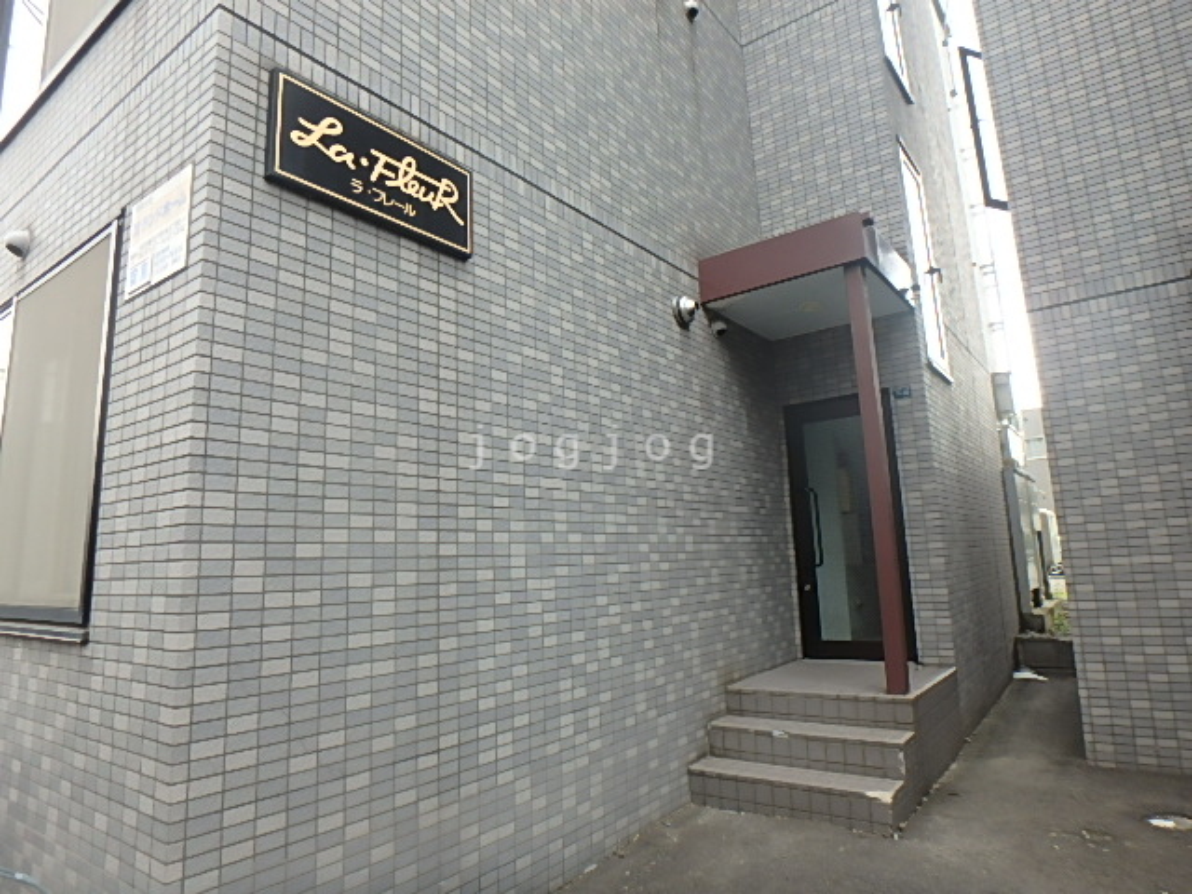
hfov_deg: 79.0
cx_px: 596
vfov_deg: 63.4
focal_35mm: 21
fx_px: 723
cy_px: 447
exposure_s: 1/60
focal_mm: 3.7
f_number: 3.5
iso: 160
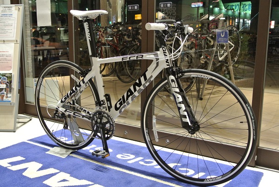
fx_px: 287
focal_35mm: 37
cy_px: 94
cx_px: 140
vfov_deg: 36.0
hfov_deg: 51.9
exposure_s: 1/60
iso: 720
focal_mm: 14
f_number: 4
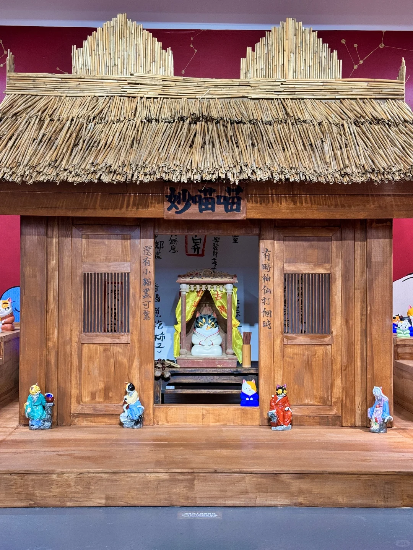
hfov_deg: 30.3
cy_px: 275
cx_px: 206
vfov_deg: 39.7
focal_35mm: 48
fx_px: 764
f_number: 1.78
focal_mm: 6.86
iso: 200
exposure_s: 1/33
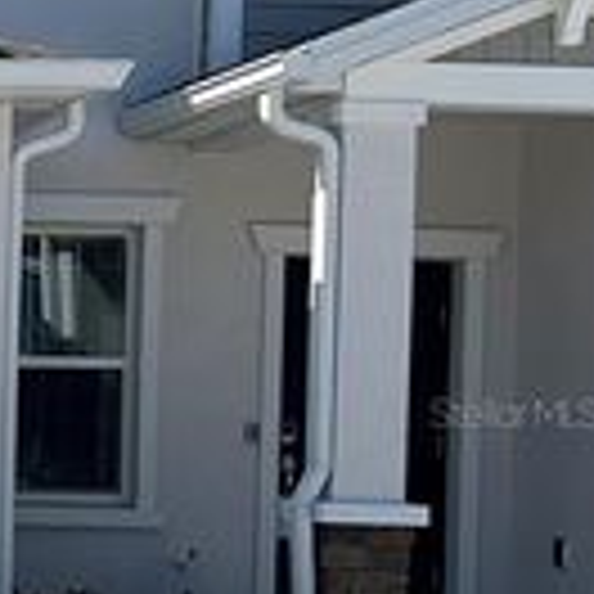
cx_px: -518
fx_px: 2077
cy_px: 412
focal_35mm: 107
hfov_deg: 14.2
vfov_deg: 16.2
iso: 80
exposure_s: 1/8197
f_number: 1.78
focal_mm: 6.86
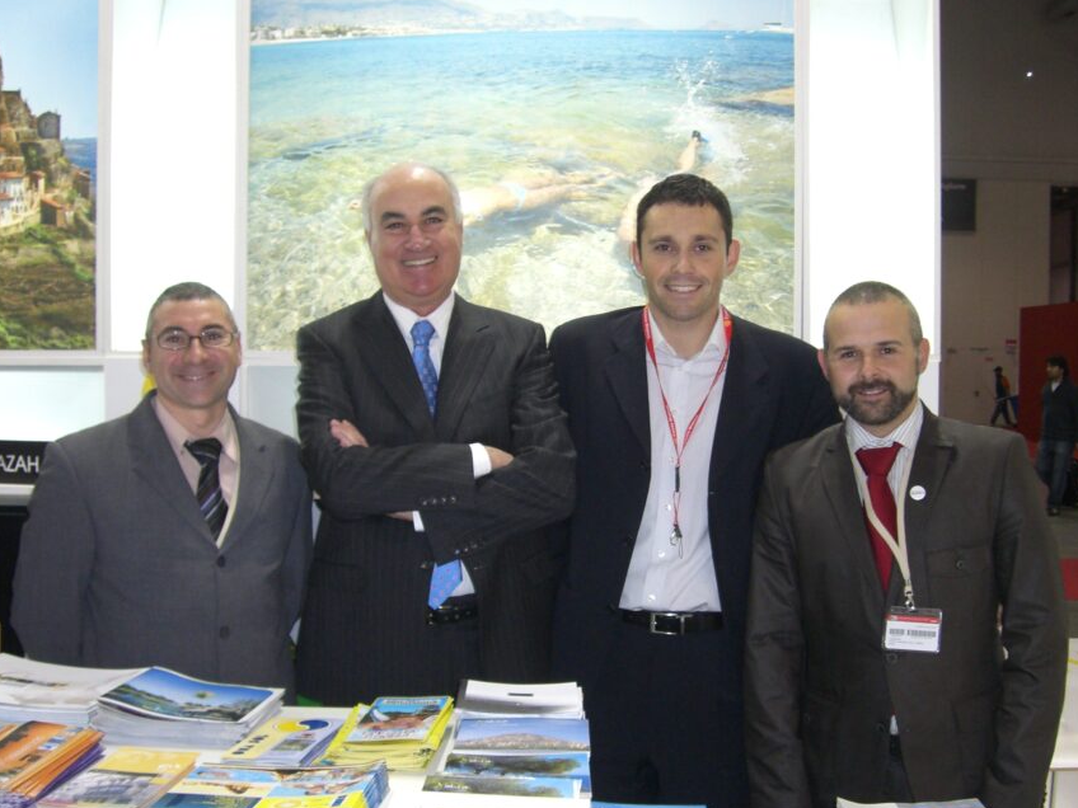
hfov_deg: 43.8
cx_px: 606
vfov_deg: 33.6
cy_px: 396
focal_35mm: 43
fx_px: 1339
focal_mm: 6.2
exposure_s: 1/60
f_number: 2.7
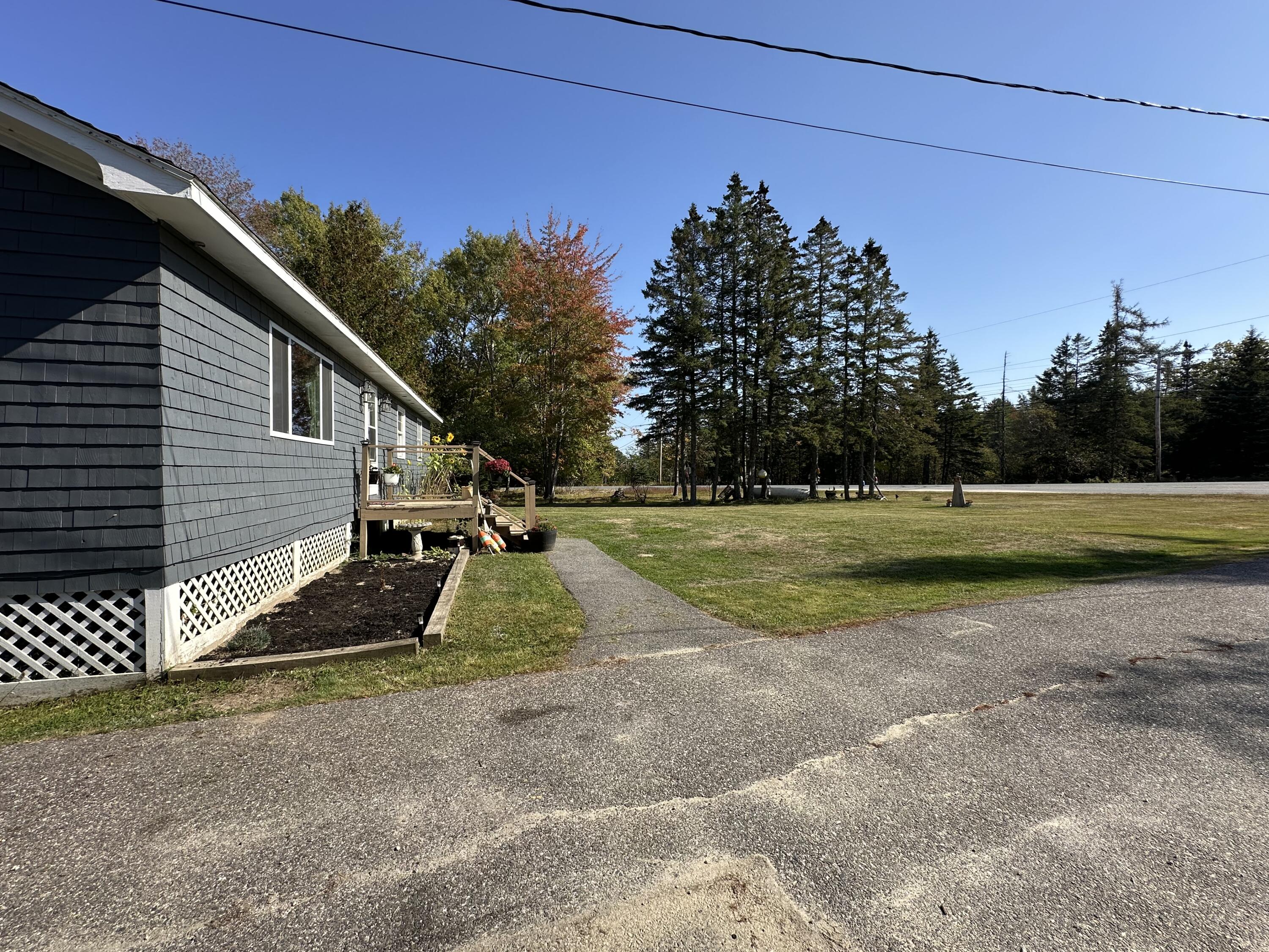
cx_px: 634
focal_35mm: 14
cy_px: 476
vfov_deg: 85.7
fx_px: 513
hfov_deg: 102.1
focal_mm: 2.22
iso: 40
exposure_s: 1/1114
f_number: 2.2
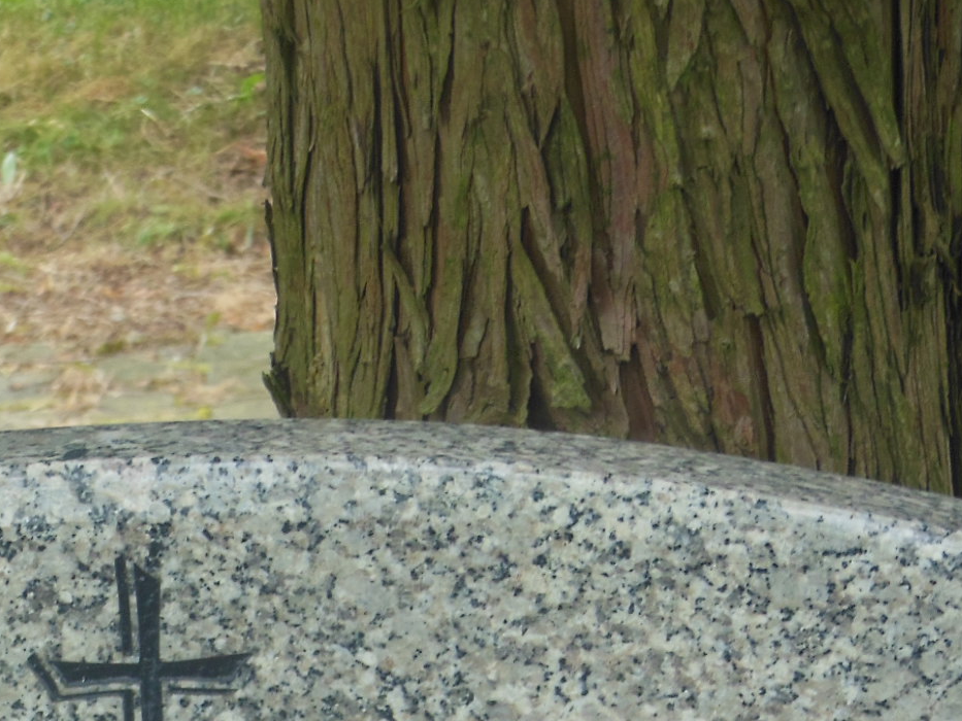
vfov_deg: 8.0
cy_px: 783
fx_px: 5142
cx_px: 207
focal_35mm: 185
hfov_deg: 10.7
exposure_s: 1/80
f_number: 4.4
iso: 125
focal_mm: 13.6
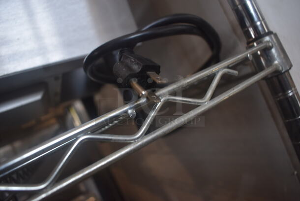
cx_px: 150
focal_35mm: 27
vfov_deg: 48.0
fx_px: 225
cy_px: 100
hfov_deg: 67.3
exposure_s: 1/250
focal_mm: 18
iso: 640
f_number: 3.5
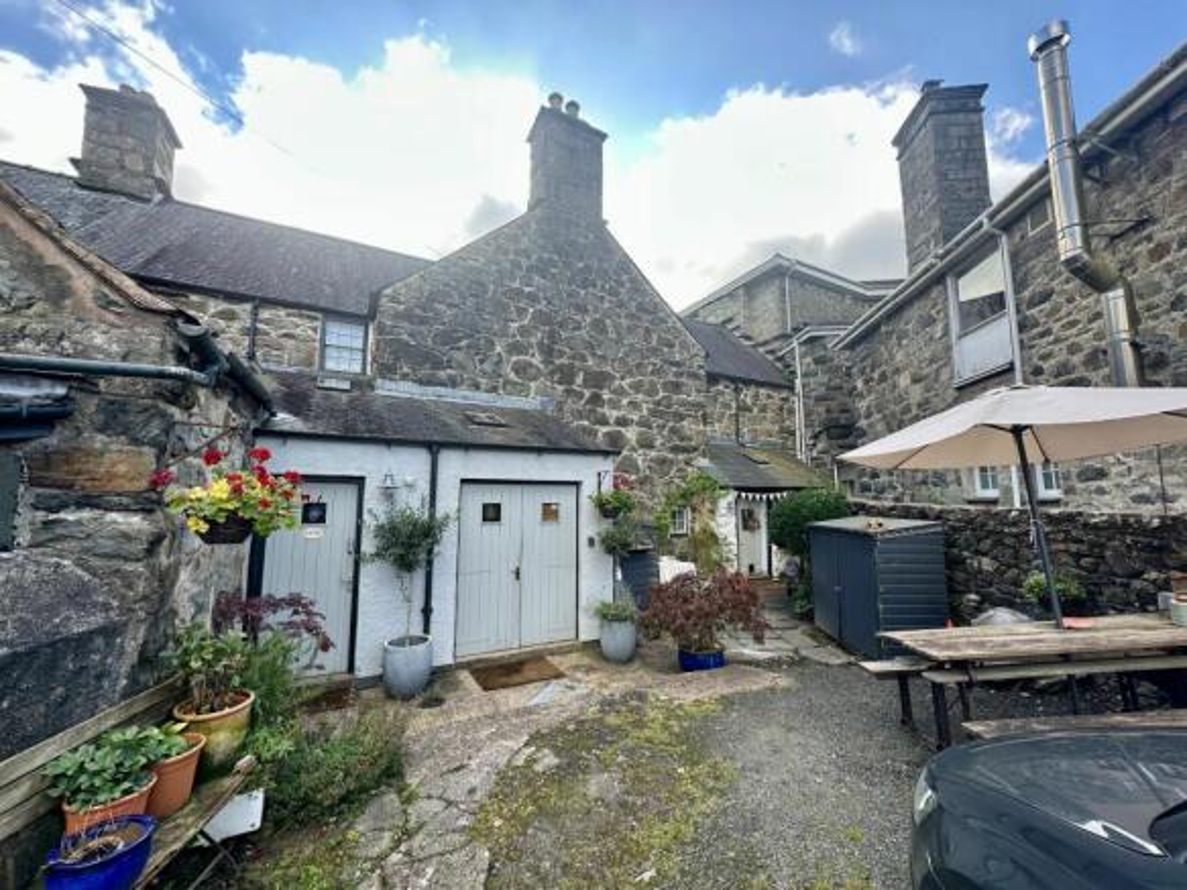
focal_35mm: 14
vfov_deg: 85.7
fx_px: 480
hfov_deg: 102.1
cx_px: 594
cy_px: 445
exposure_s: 1/279
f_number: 2.2
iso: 40
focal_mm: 2.22
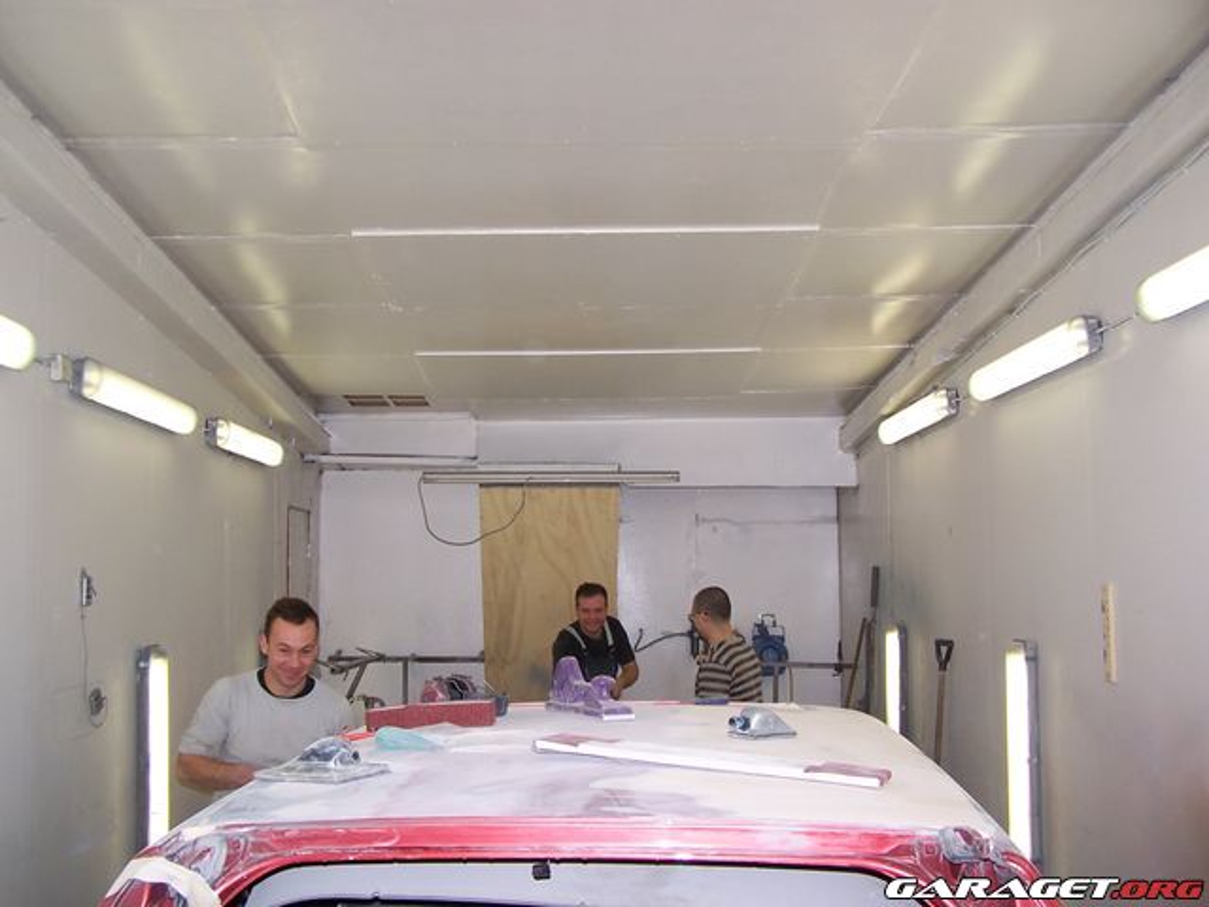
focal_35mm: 38
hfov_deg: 49.0
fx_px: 1327
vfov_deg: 37.7
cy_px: 454
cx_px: 604
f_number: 2.8
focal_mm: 6.3
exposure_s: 1/60
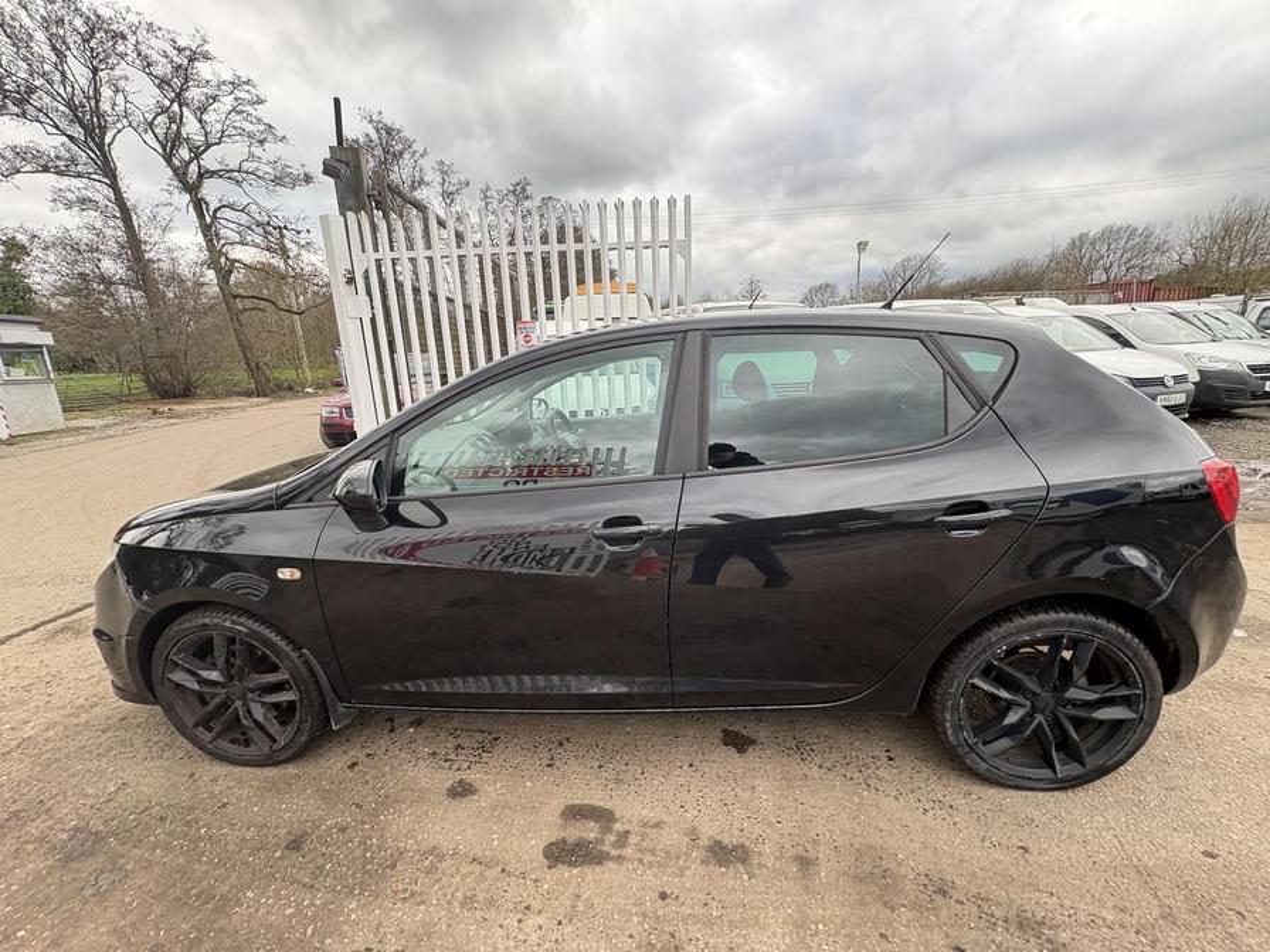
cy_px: 476
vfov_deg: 85.7
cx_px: 635
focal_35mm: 14
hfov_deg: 102.1
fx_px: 514
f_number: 2.2
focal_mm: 2.22
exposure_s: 1/159
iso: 50
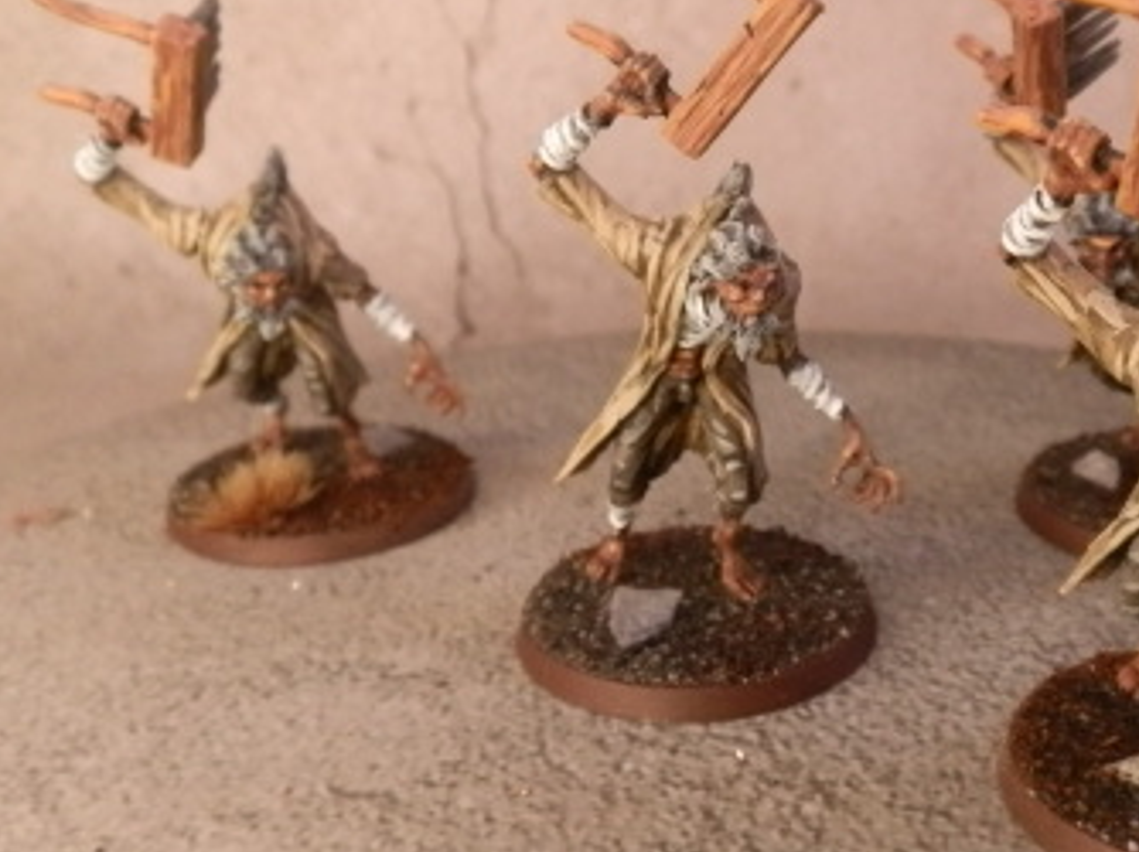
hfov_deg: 41.5
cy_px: 399
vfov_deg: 32.1
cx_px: 771
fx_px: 1480
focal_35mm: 45
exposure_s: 1/125
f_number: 3.1
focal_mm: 5
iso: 400
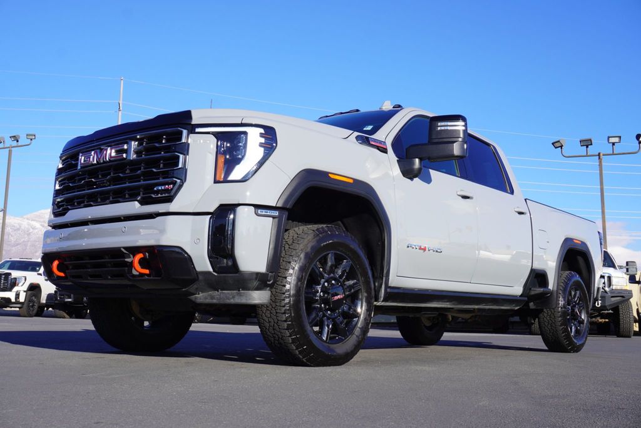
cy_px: 214
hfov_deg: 51.3
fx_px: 668
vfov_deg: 35.5
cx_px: 320
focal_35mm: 38
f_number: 9
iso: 100
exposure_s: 1/125
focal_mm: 25
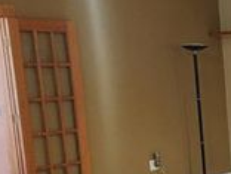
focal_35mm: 104
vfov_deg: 13.9
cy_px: 199
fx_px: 694
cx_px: 371
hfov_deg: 16.7
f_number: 1.8
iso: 640
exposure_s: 1/120
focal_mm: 6.4
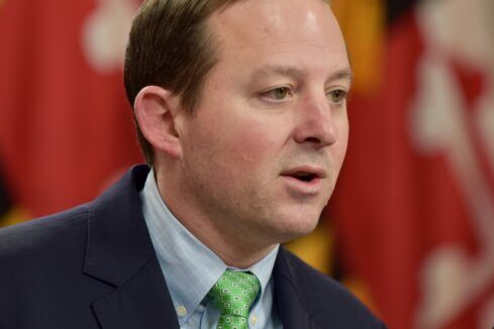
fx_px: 4166
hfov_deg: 6.8
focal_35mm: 304
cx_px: 255
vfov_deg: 4.5
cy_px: 139
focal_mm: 165
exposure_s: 1/320
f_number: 2.8
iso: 400
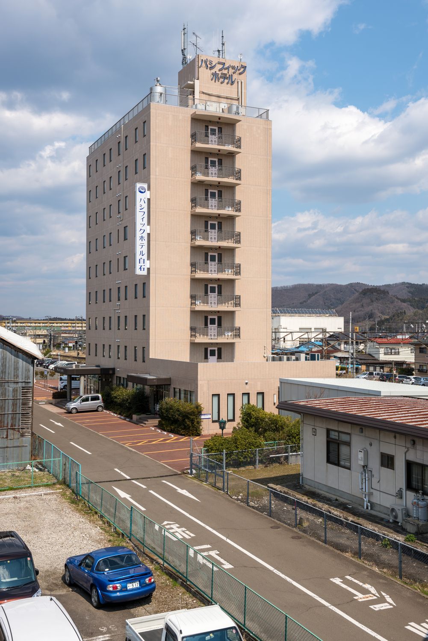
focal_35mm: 40
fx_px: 713
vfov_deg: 48.4
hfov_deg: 33.4
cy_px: 320
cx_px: 214
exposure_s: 1/250
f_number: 9
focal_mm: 40
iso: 64
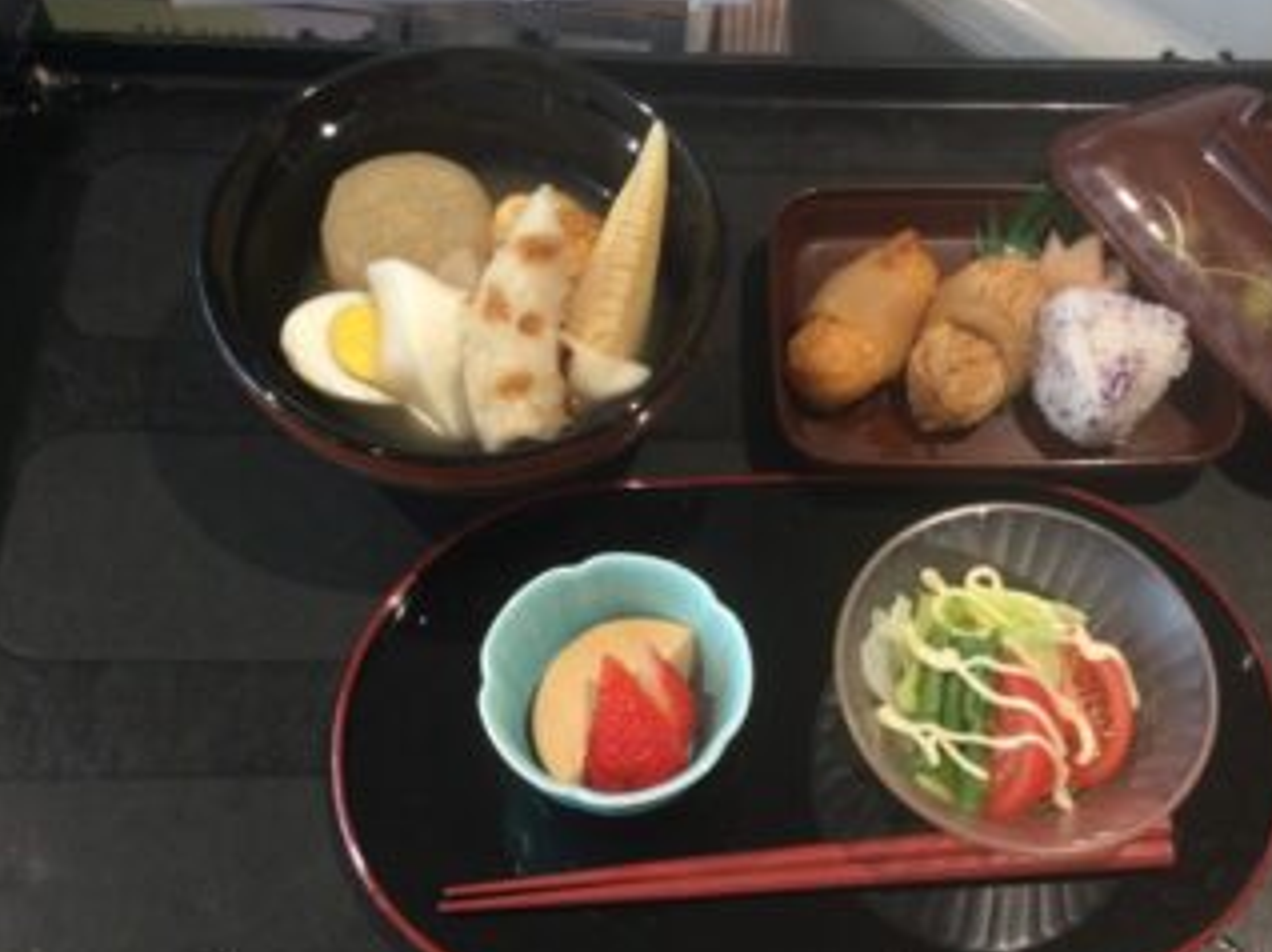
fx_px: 1432
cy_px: 492
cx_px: 784
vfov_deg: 36.8
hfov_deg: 47.5
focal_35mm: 39
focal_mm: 3.3
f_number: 2.4
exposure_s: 1/30
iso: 100
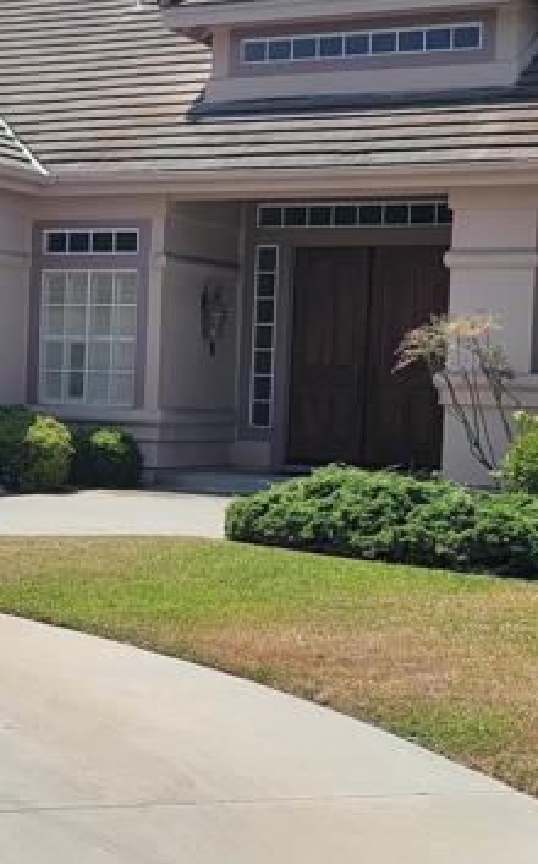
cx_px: 20
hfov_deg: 16.0
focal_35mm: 80
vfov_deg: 25.9
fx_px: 1881
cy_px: 443
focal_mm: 5.4
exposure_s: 1/3687
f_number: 1.8
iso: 40
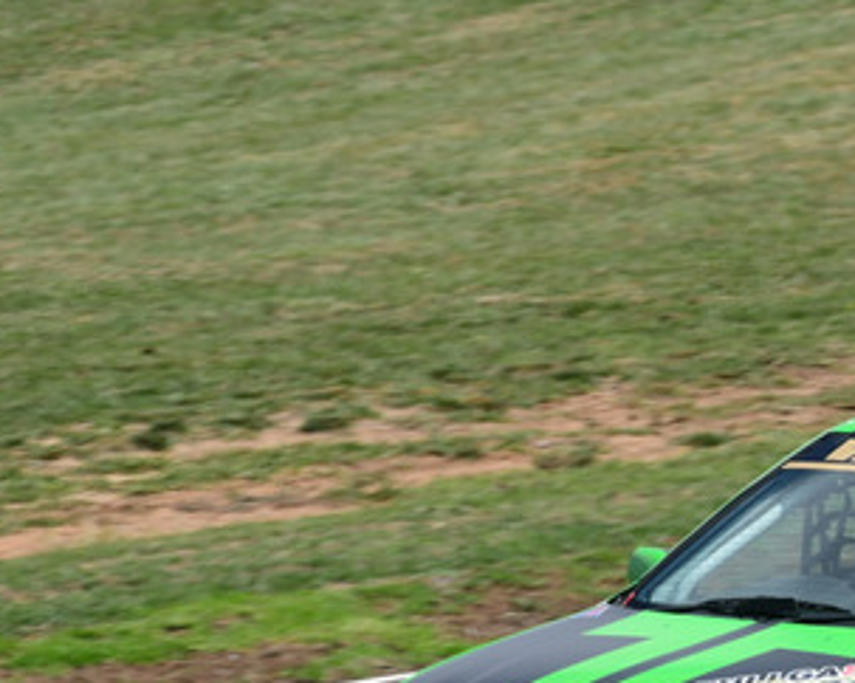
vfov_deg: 1.3
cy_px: 384
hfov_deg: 1.7
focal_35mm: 1153
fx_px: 29158
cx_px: 1019
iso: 250
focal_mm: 310
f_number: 10
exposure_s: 1/640
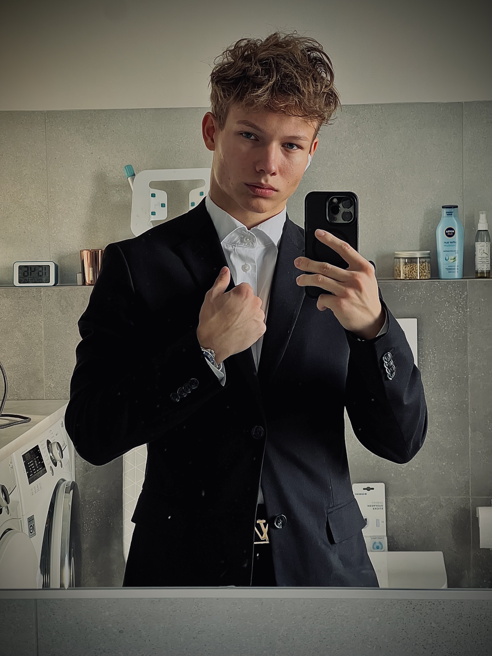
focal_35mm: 77
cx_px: 246
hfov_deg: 19.1
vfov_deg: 25.3
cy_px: 328
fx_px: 1459
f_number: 2.8
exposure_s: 1/66
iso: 200
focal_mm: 9
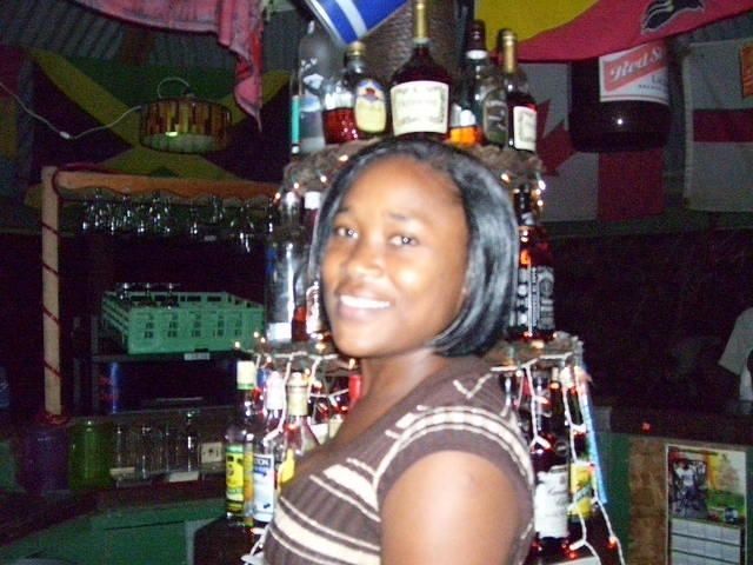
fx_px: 783
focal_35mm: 36
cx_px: 376
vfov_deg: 39.7
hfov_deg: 51.4
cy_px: 282
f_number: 2.7
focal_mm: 6
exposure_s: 1/125
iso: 1250
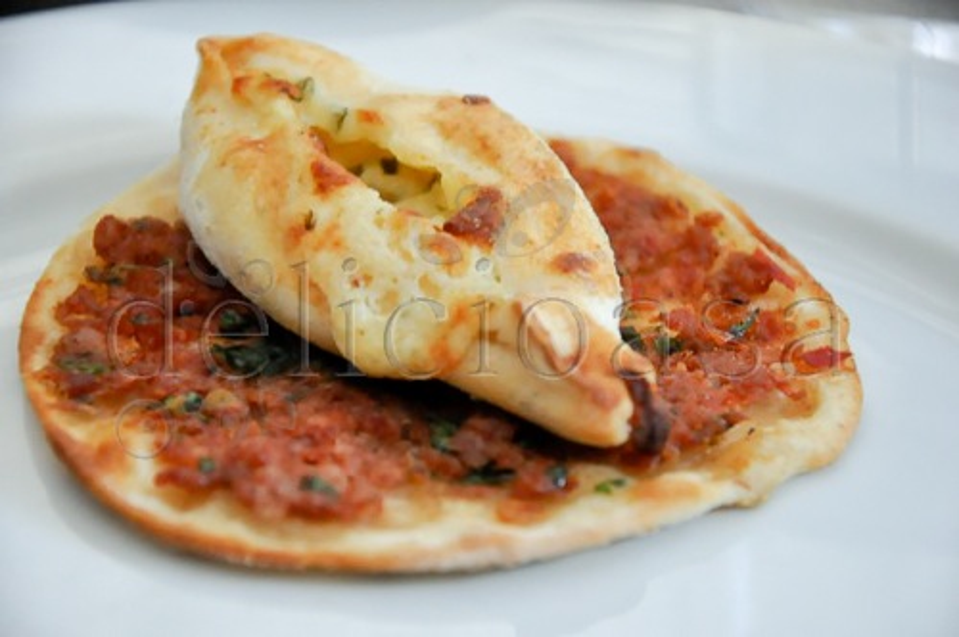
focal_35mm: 158
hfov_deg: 13.1
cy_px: 318
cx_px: 480
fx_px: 4190
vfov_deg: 8.7
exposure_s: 1/30
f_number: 5.6
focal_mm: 105
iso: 1600
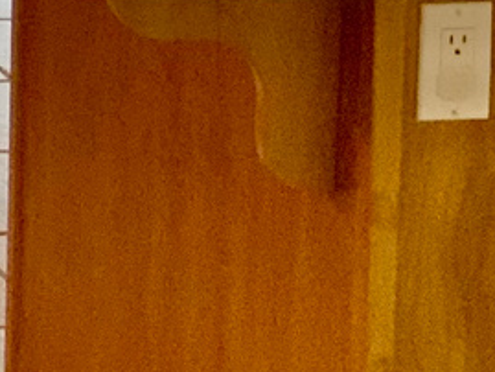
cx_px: -979
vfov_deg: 6.3
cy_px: -672
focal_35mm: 221
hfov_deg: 7.8
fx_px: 3162
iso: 80
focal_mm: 3
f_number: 1.8
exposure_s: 1/60
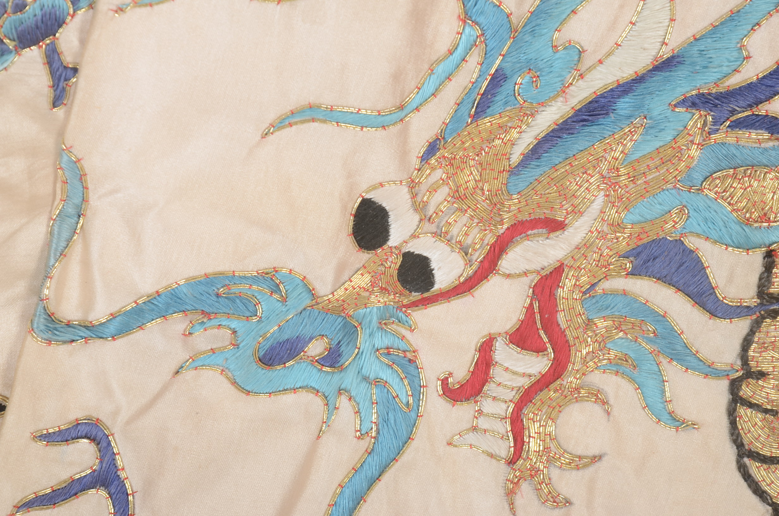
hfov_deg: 13.1
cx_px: 390
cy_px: 258
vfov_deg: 8.7
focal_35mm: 158
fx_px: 3401
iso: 125
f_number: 11
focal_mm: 105
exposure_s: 1/160
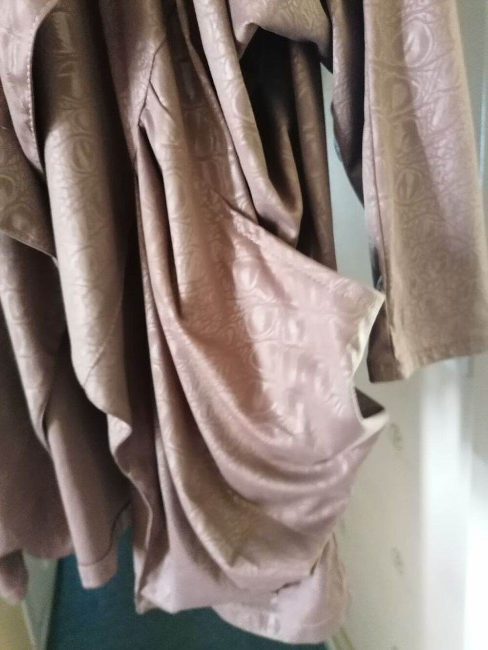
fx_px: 507
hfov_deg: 51.4
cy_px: 325
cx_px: 244
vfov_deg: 65.3
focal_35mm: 27
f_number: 1.8
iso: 1250
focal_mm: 4.75
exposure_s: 1/16.7
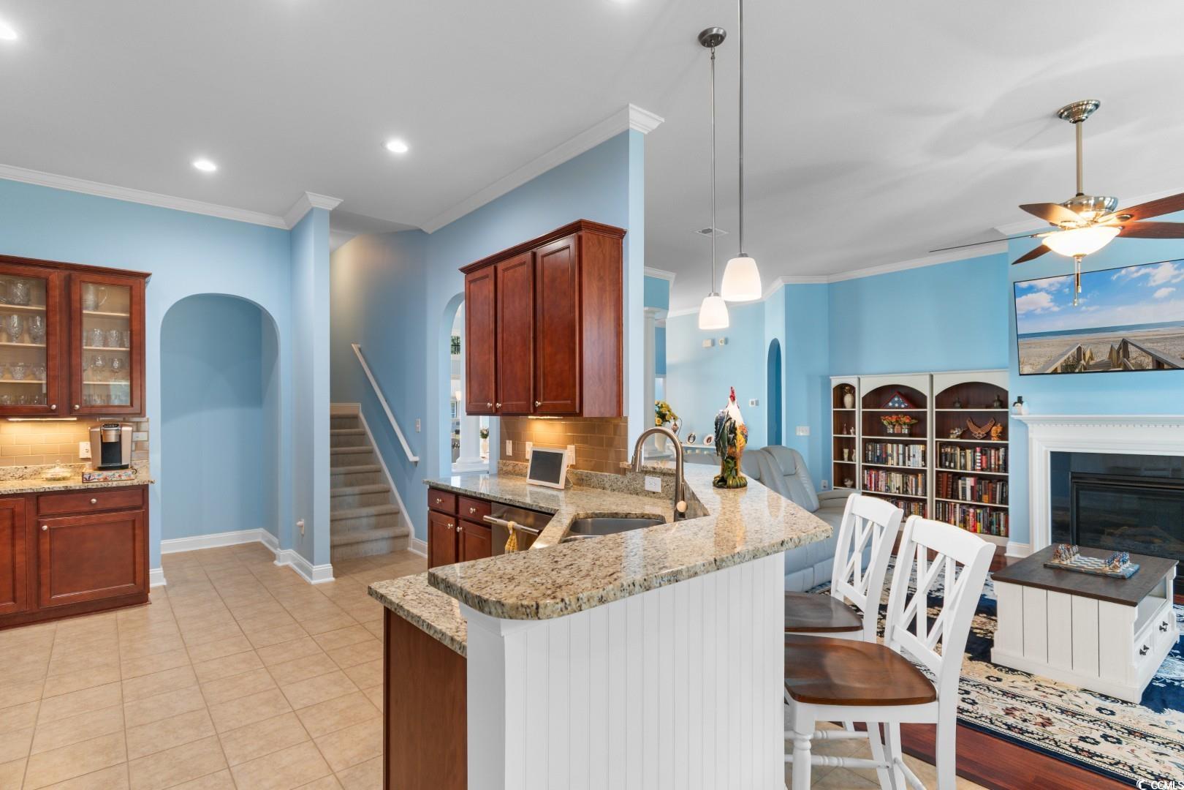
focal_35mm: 16
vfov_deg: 73.7
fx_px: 526
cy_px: 395
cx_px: 592
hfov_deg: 96.7
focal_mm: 11
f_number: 4.8
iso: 100
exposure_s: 1/13
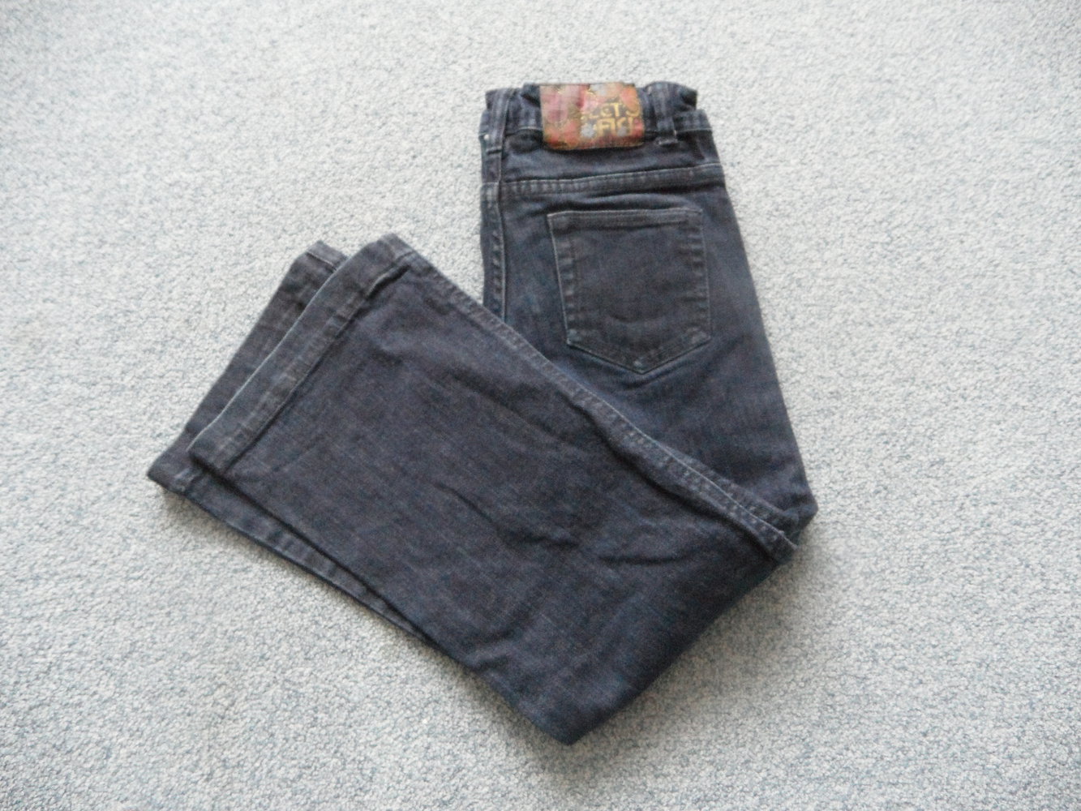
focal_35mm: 24
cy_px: 406
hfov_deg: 71.6
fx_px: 750
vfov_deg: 56.8
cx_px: 540
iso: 400
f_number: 2.9
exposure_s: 1/20
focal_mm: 4.1
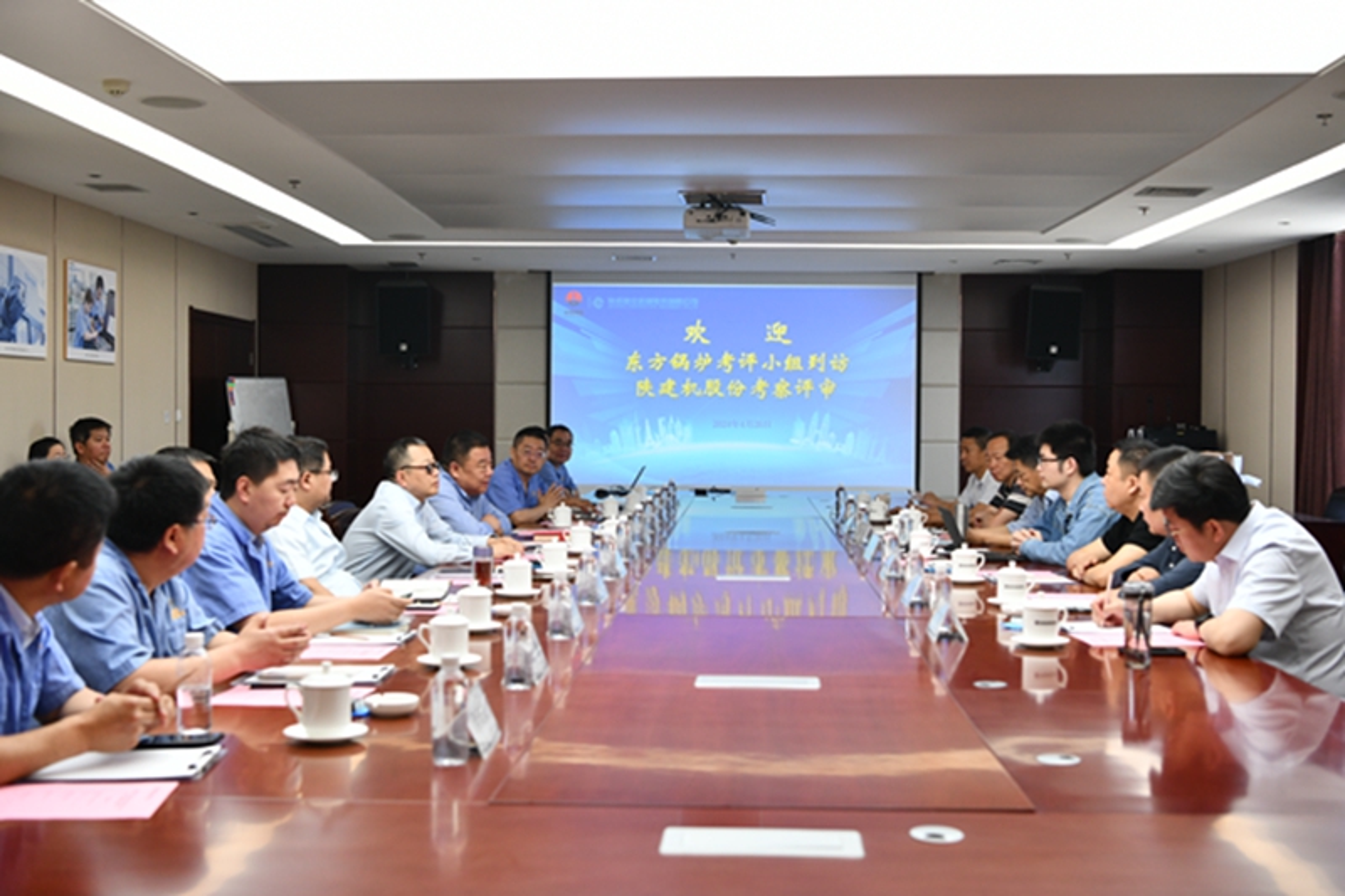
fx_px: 1569
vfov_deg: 31.9
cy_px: 448
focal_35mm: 42
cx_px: 672
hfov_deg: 46.4
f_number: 4.5
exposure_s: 1/160
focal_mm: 42
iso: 1000
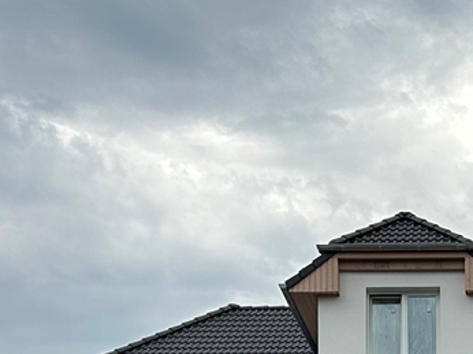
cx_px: 525
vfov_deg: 12.7
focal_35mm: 111
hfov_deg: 17.1
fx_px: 1516
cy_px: 530
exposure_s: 1/4348
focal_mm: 6.86
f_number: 1.78
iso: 80
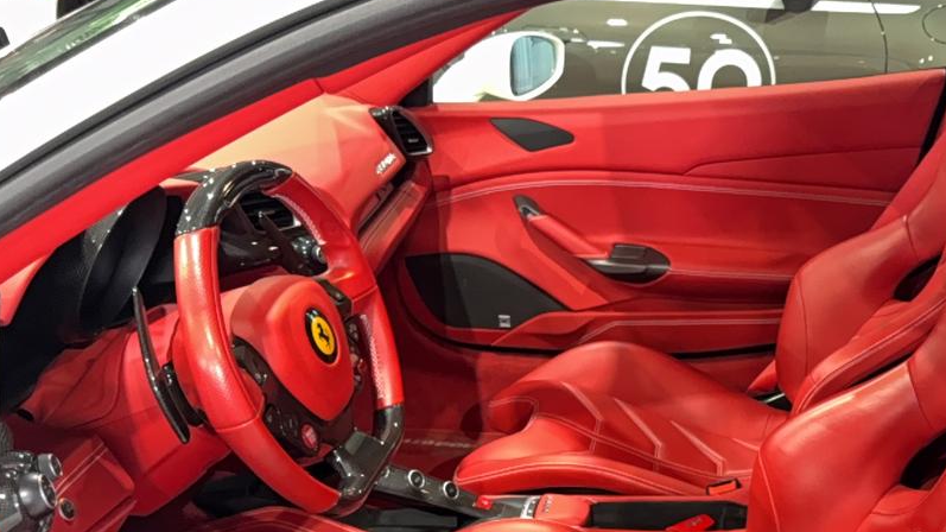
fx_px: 1053
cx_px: 596
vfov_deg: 27.3
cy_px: 476
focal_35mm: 42
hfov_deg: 47.9
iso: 500
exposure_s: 1/60
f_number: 1.78
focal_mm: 6.76
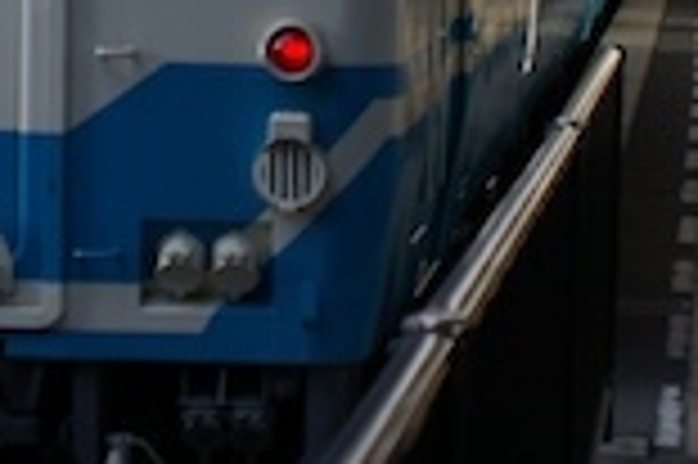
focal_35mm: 163
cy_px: 16
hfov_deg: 12.6
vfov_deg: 8.4
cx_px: 212
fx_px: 3157
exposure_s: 1/1000
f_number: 4
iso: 400
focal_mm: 28
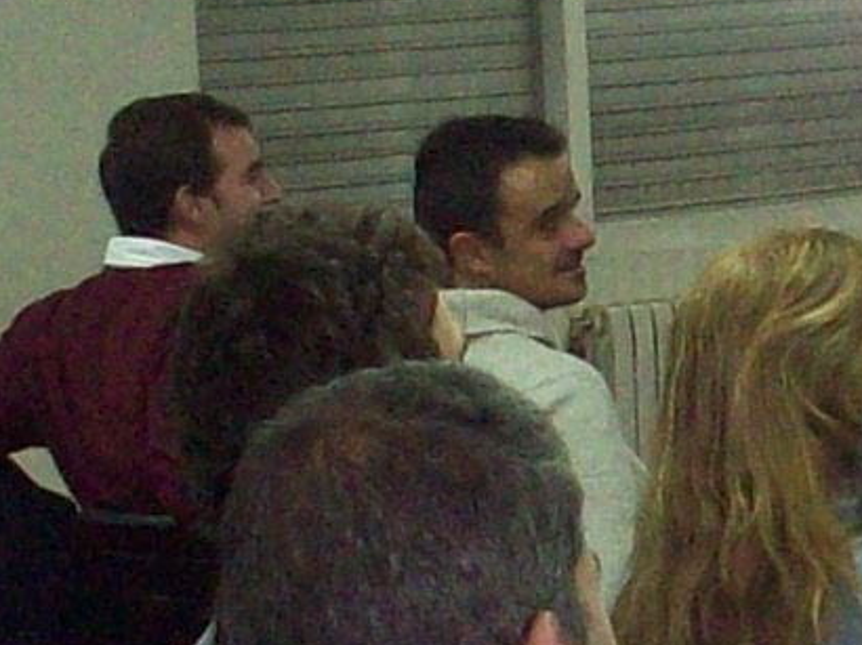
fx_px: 5824
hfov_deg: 8.4
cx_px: 839
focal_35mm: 234
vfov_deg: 6.3
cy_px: 515
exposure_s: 1/64
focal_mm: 6.2
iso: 200
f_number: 2.8
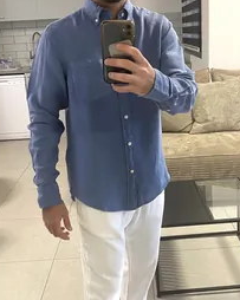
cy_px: 150
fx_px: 400
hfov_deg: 33.3
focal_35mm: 45
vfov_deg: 41.2
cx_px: 149
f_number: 1.8
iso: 160
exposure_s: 1/50
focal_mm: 4.25
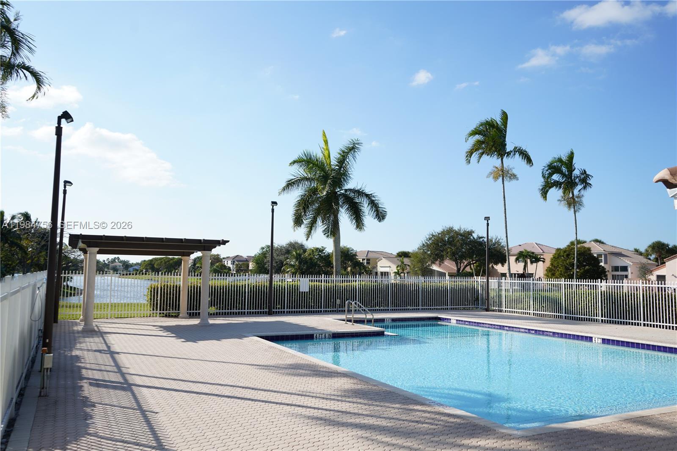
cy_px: 226
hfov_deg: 65.5
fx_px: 526
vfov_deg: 46.4
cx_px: 338
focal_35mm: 28
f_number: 5.6
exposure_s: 1/400
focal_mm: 28
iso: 100
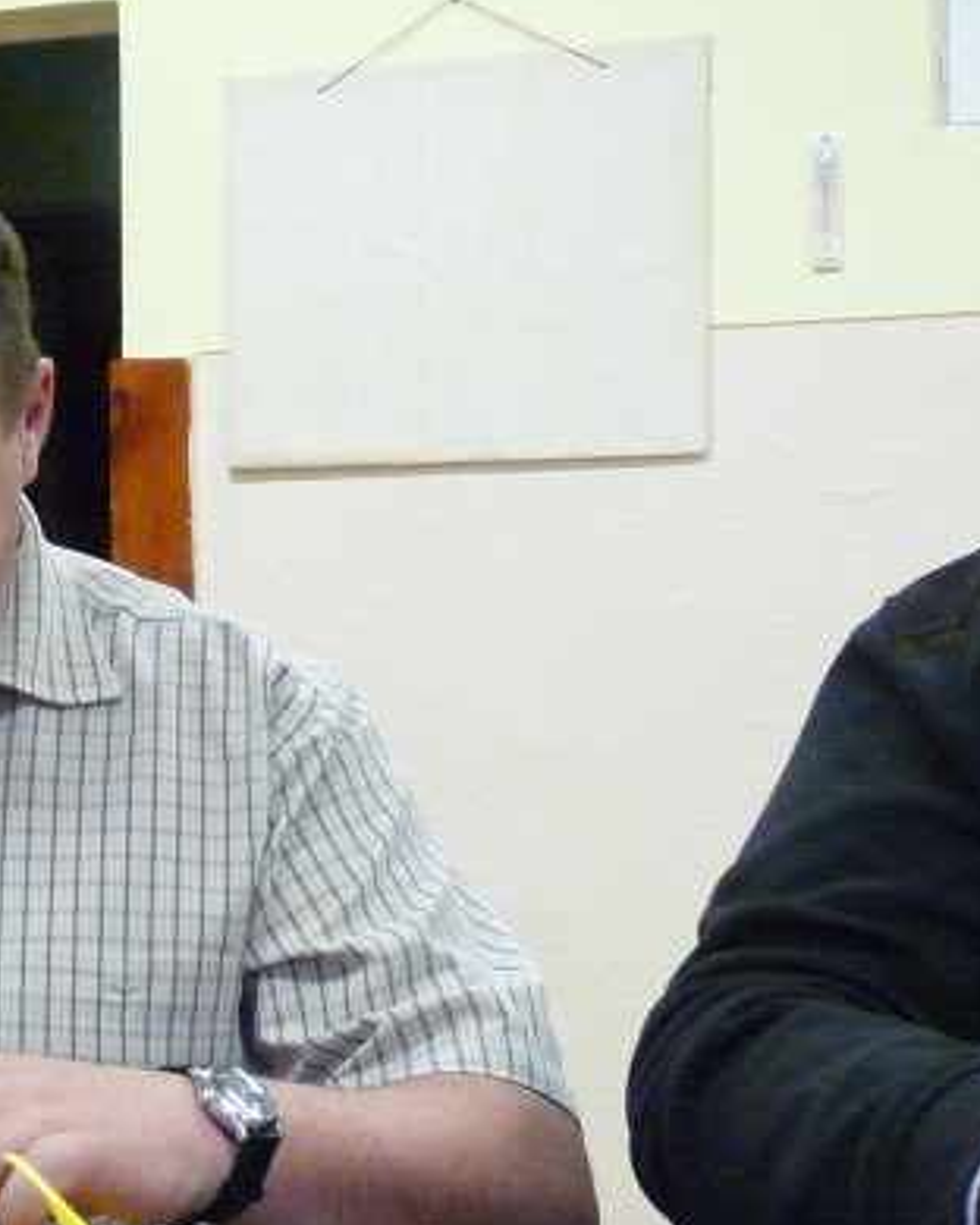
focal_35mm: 80
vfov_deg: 23.8
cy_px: 735
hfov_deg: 18.6
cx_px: -9
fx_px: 2900
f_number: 2.8
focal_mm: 4.9
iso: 800
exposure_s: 1/50
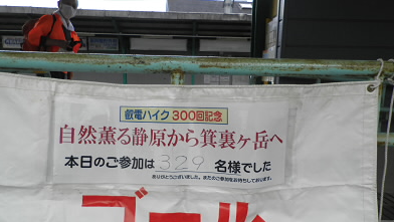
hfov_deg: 64.3
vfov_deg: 38.7
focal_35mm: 30
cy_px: 142
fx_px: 314
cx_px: 200
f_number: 3.2
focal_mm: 4.9
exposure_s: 1/250
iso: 64
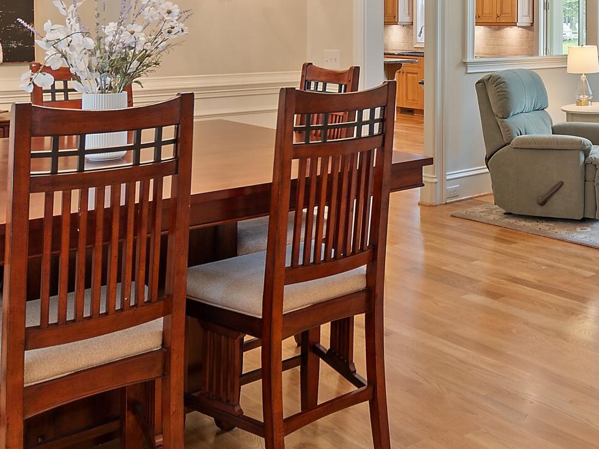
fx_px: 779
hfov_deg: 37.7
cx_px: 593
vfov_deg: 30.7
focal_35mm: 45
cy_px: 43
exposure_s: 1/1.25
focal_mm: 10
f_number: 4.5
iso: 100
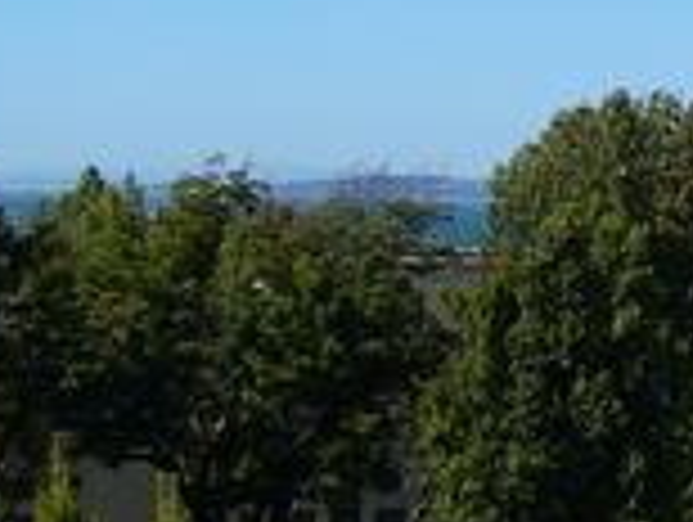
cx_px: 1156
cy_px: 144
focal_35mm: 145
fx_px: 2907
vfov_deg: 10.2
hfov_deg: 12.6
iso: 50
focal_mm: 5.8
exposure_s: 1/200
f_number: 8
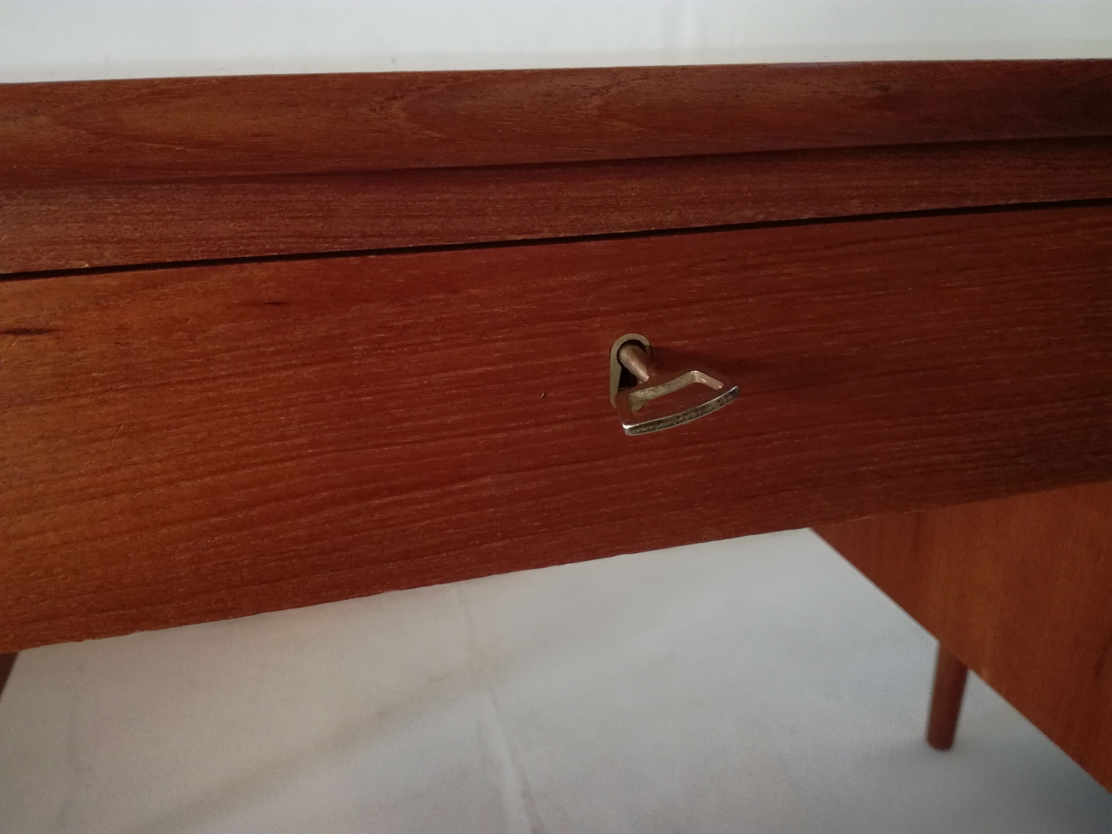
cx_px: 556
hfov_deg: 65.3
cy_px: 417
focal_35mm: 27
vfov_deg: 51.4
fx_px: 867
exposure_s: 1/20
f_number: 2
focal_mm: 3.79
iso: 640
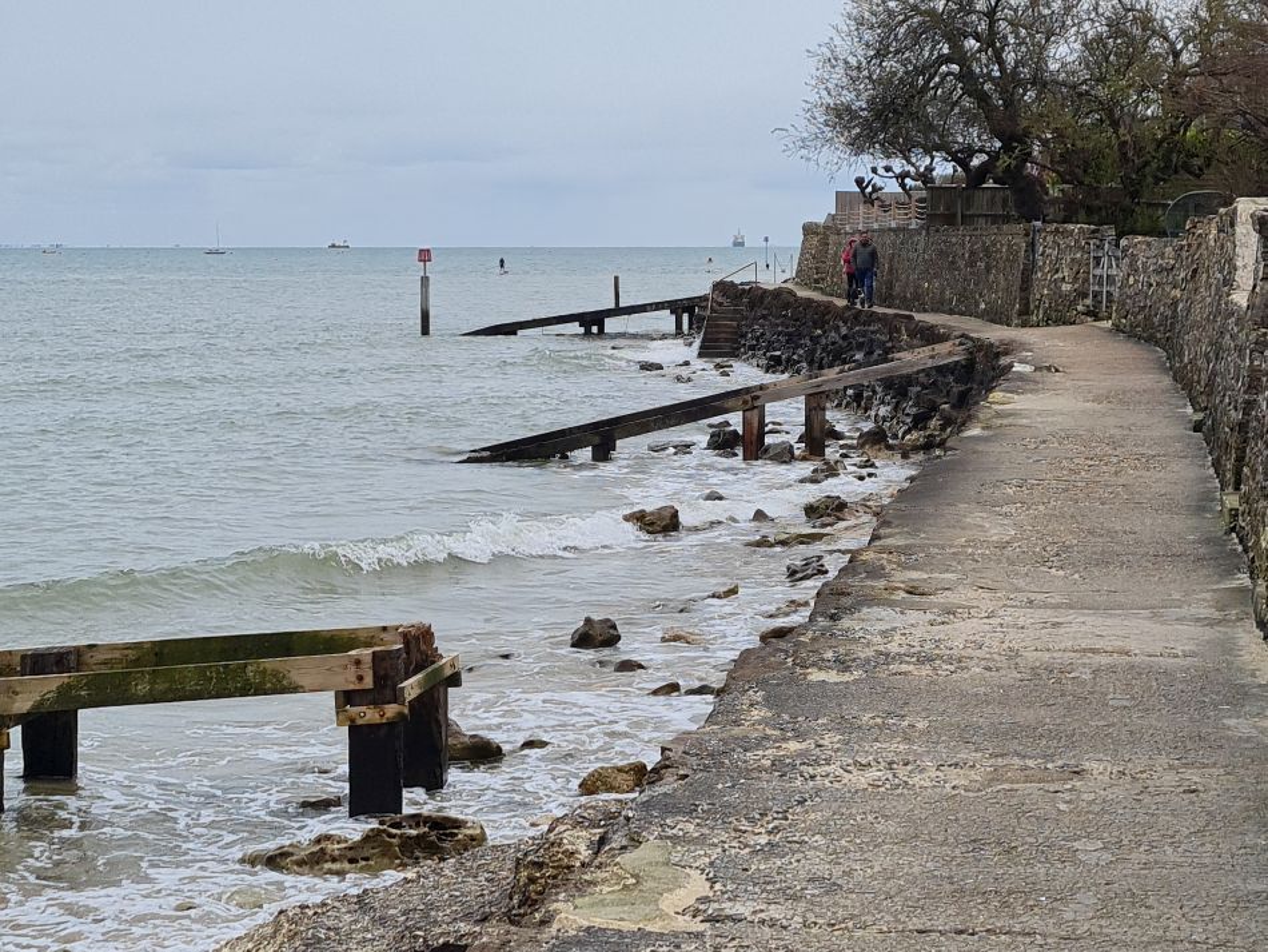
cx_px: 634
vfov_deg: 53.1
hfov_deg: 67.3
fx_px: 953
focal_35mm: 26
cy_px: 476
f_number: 1.8
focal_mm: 5.4
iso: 50
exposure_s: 1/3289
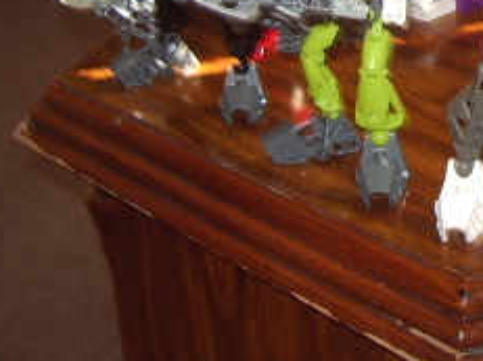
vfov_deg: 14.5
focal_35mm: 97
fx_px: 1353
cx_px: 556
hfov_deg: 19.3
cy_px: -131
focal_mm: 5.8
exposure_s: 1/40
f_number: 2.6
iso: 100
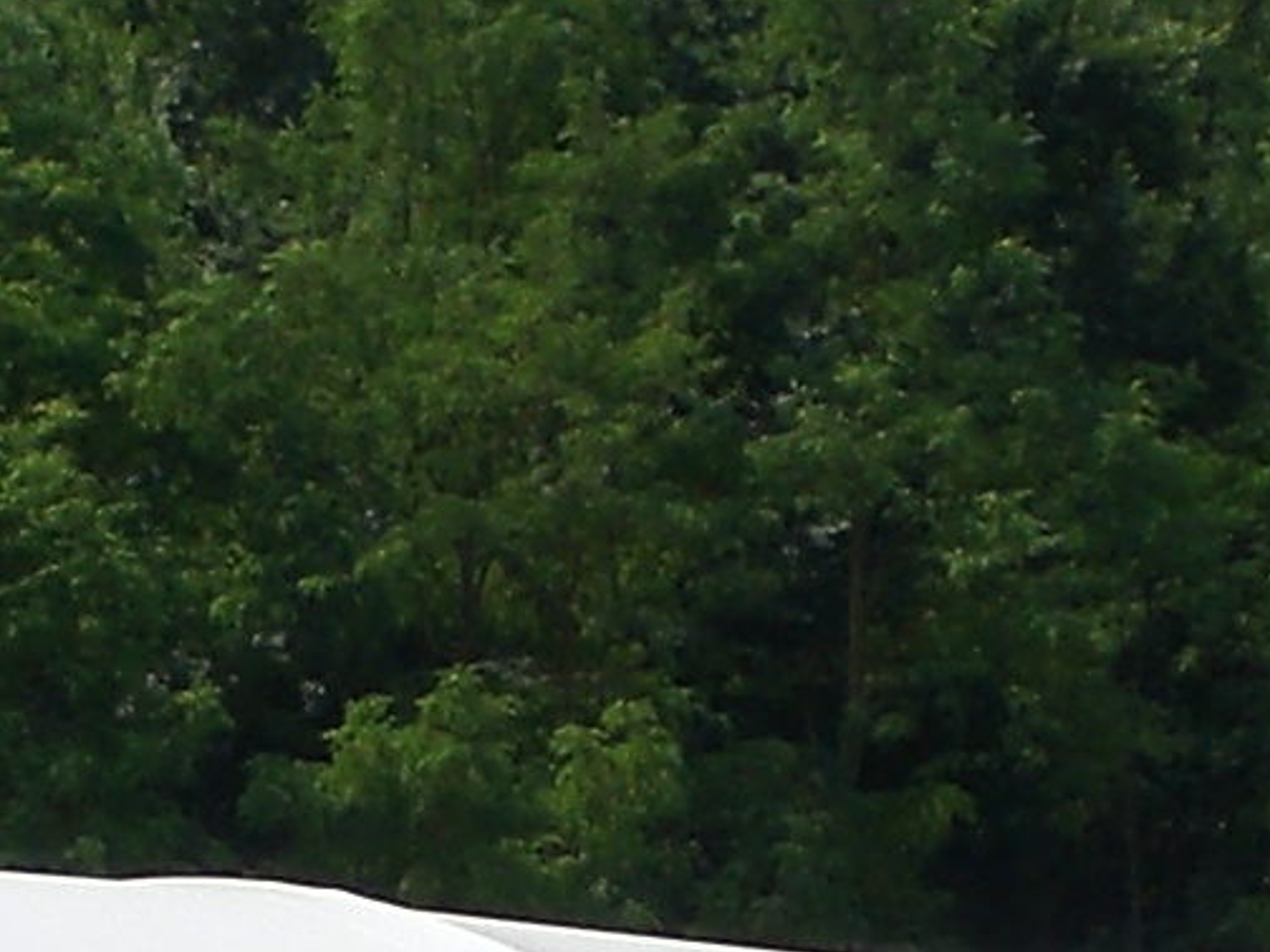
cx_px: 202
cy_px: 1763
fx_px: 8510
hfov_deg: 8.5
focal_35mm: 232
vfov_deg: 6.3
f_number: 4.4
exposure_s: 1/640
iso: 50
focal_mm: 6.3
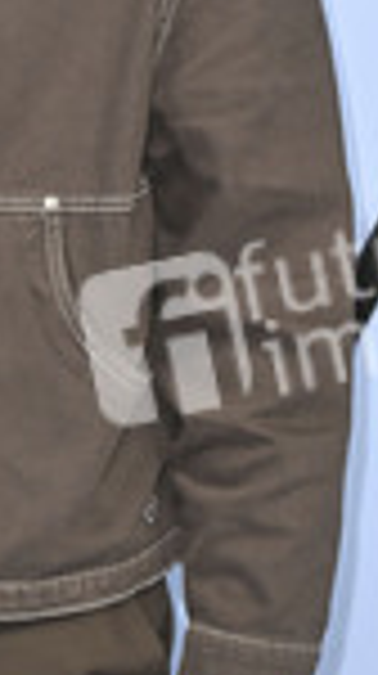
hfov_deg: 7.8
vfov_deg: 13.9
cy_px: 94
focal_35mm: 154
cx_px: -99
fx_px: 2753
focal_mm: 55
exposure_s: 1/320
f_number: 5.6
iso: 1600
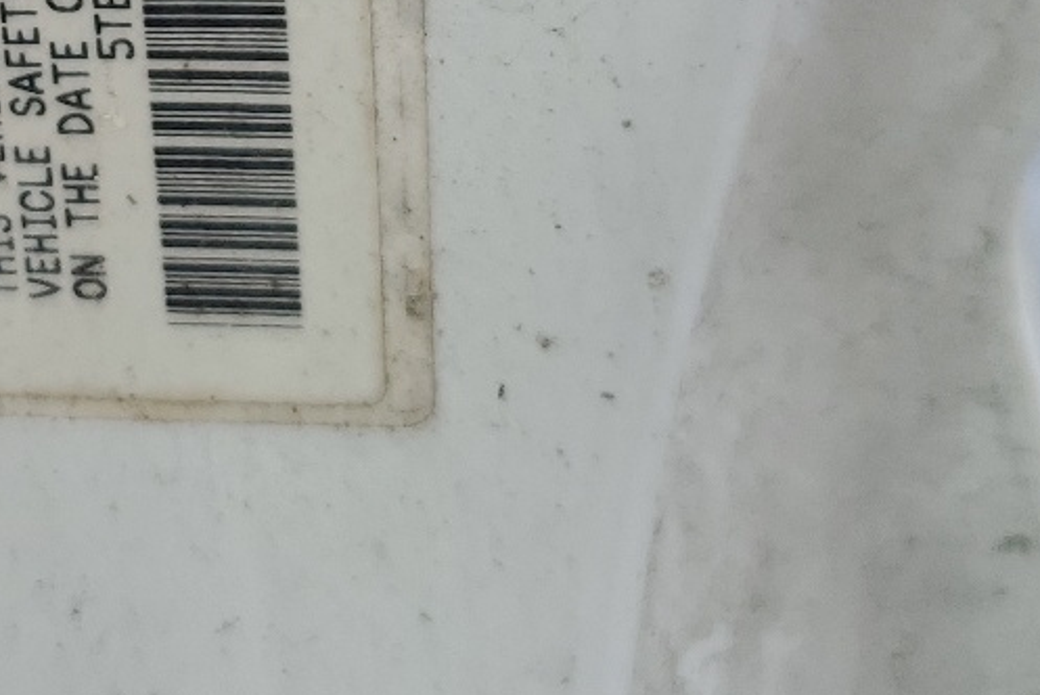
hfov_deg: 22.9
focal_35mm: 87
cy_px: -481
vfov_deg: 14.2
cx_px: 134
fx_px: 2515
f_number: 1.5
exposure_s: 1/357
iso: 50
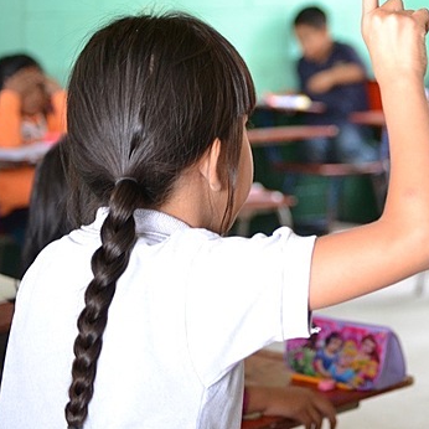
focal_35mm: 130
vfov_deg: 13.4
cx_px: 382
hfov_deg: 13.3
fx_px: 1820
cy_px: 170
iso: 1600
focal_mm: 55
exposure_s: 1/60
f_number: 4
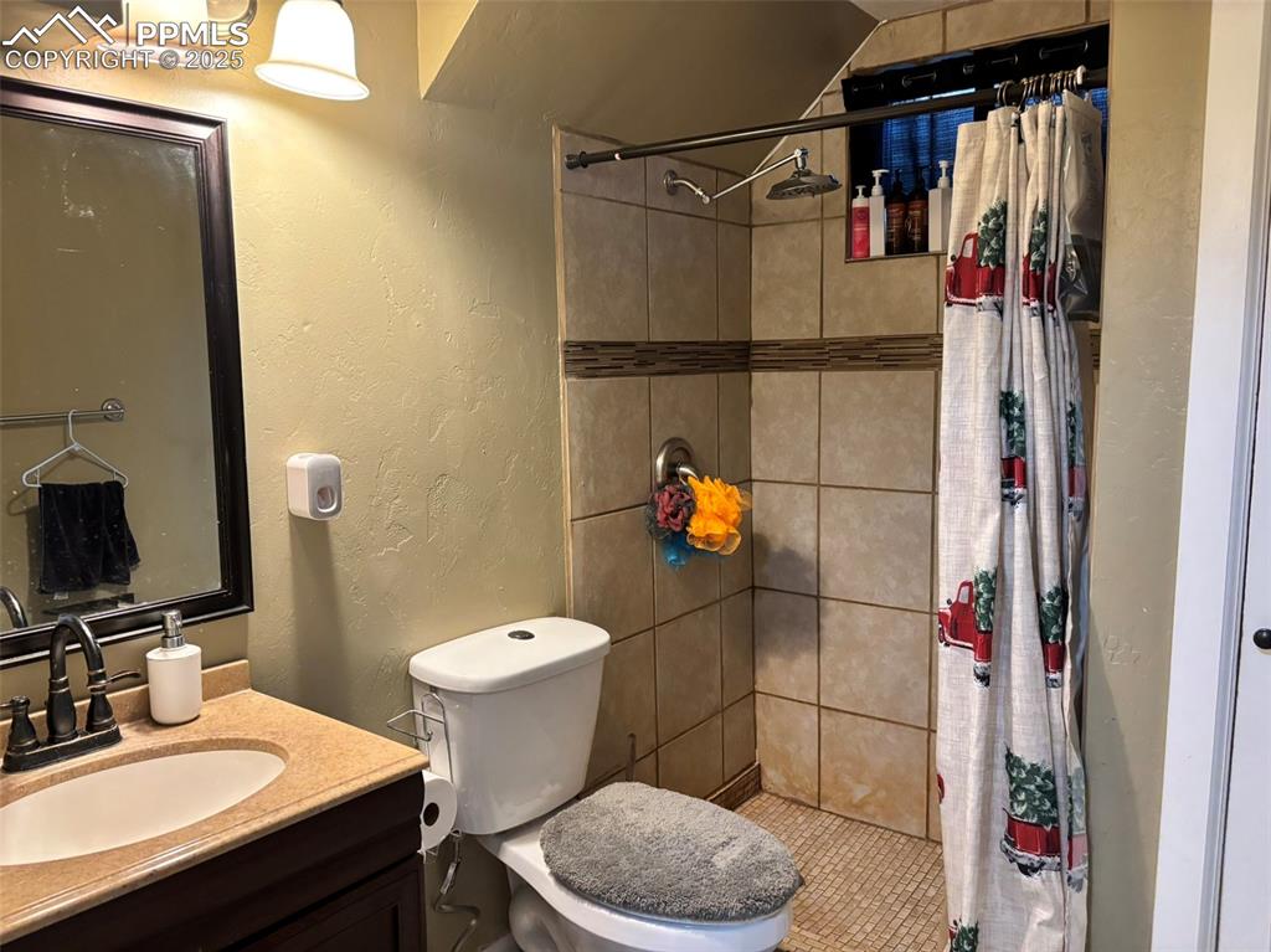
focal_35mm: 26
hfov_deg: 67.3
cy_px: 476
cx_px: 636
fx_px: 954
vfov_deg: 53.0
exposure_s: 1/60
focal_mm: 5.96
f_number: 1.6
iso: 320
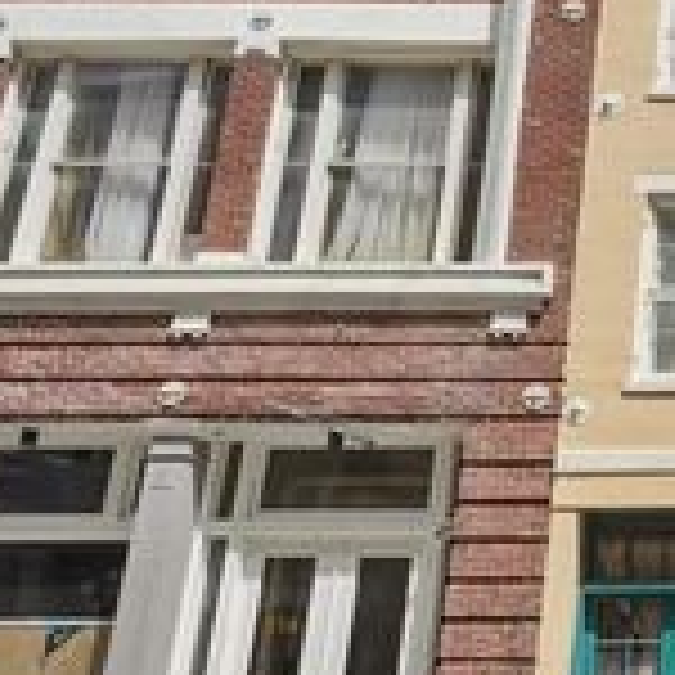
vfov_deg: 35.4
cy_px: 340
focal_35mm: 48
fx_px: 1059
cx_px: 954
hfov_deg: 27.3
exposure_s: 1/800
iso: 800
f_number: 11
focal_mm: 17
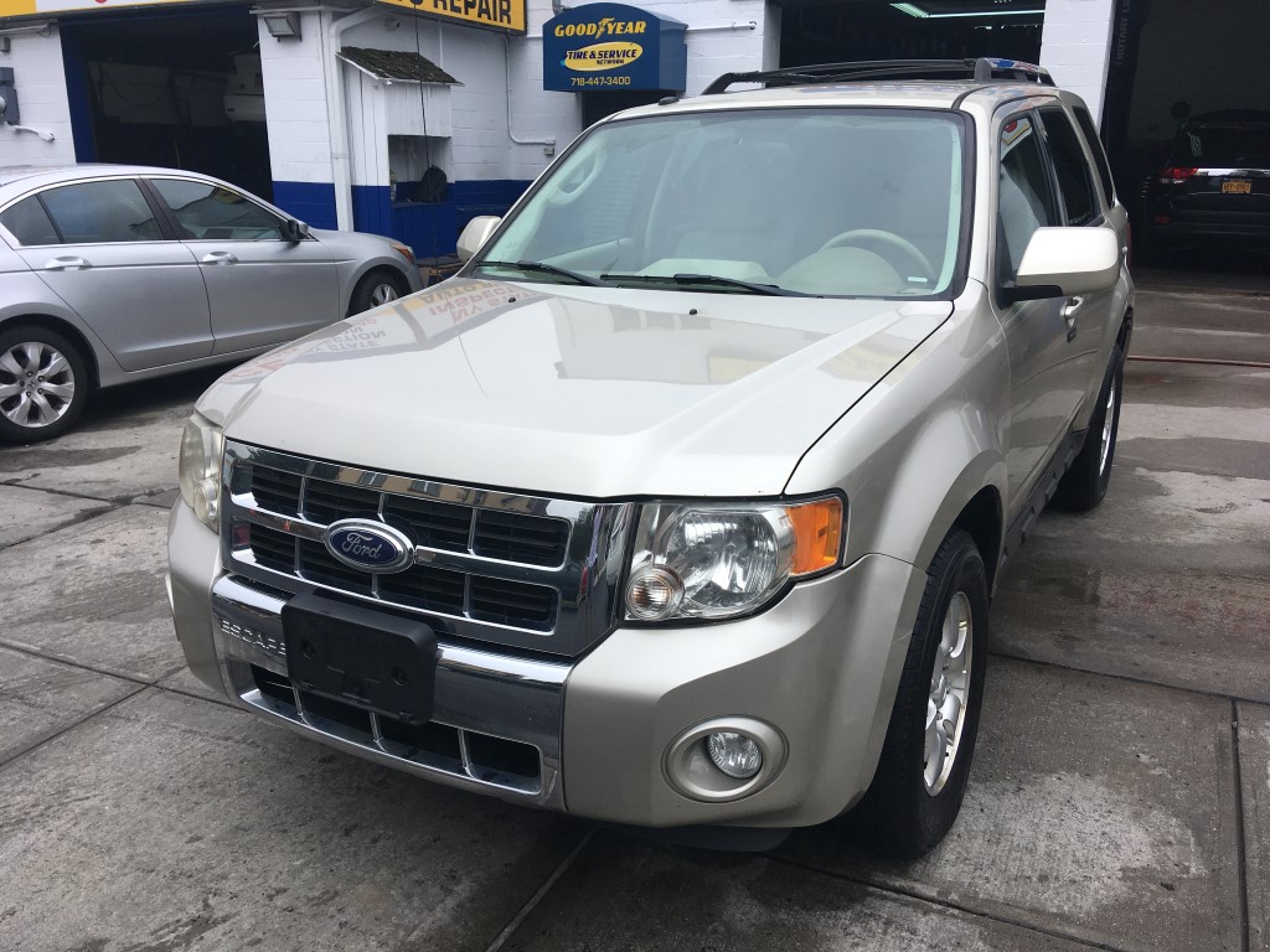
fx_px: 1064
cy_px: 476
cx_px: 635
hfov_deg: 61.7
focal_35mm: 29
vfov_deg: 48.2
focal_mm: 4.15
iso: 25
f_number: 2.2
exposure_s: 1/1221
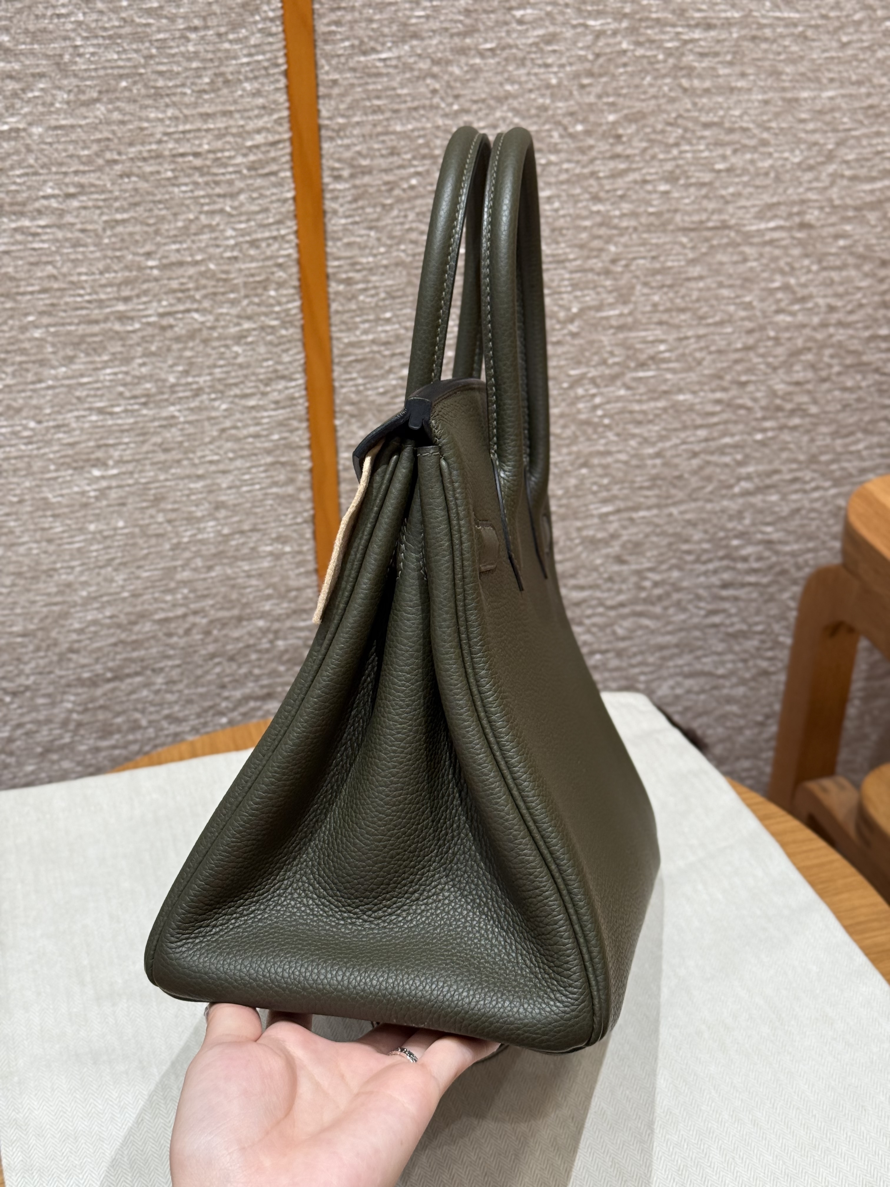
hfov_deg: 30.3
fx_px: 1645
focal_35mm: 48
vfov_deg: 39.7
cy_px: 594
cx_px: 445
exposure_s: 1/100
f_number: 1.78
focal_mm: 6.76
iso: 125
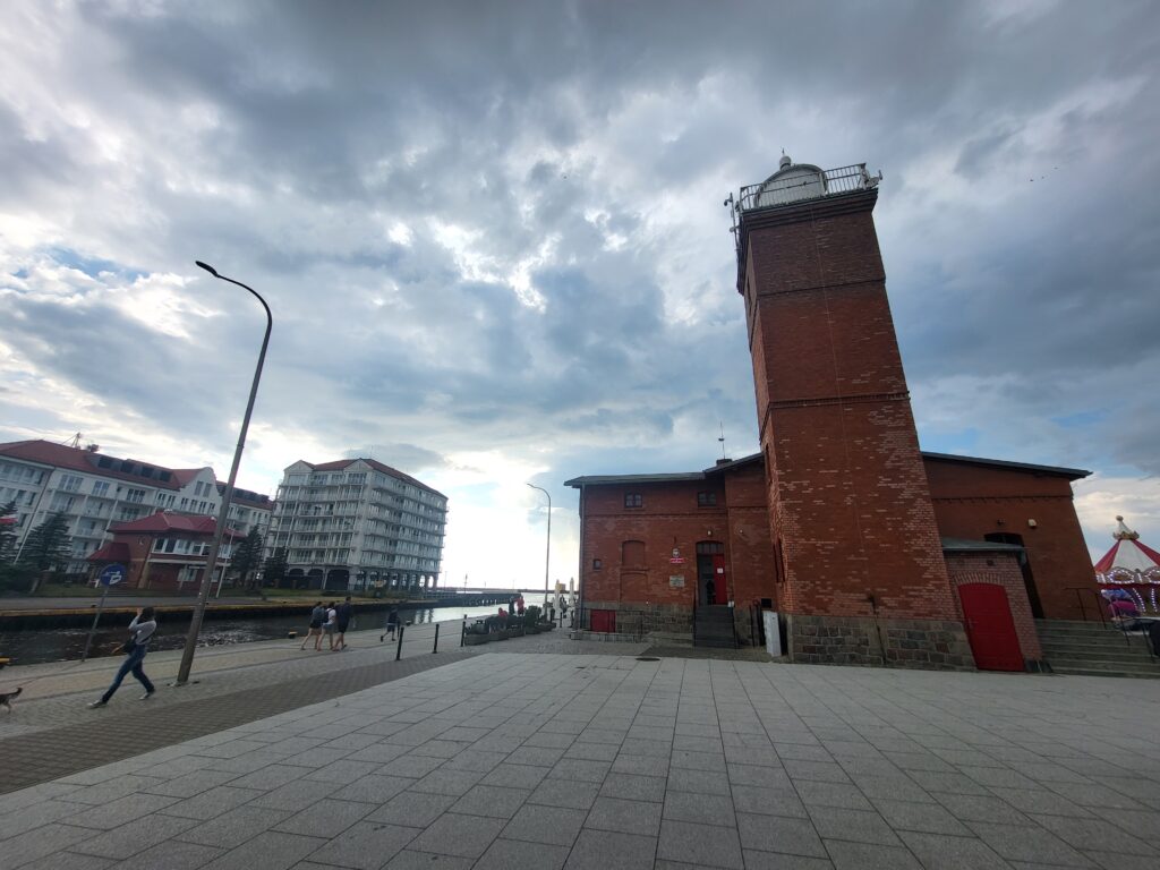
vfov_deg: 89.9
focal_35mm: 13
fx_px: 436
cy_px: 435
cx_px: 580
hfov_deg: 106.2
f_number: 2.2
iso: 32
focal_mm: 1.74
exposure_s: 1/919
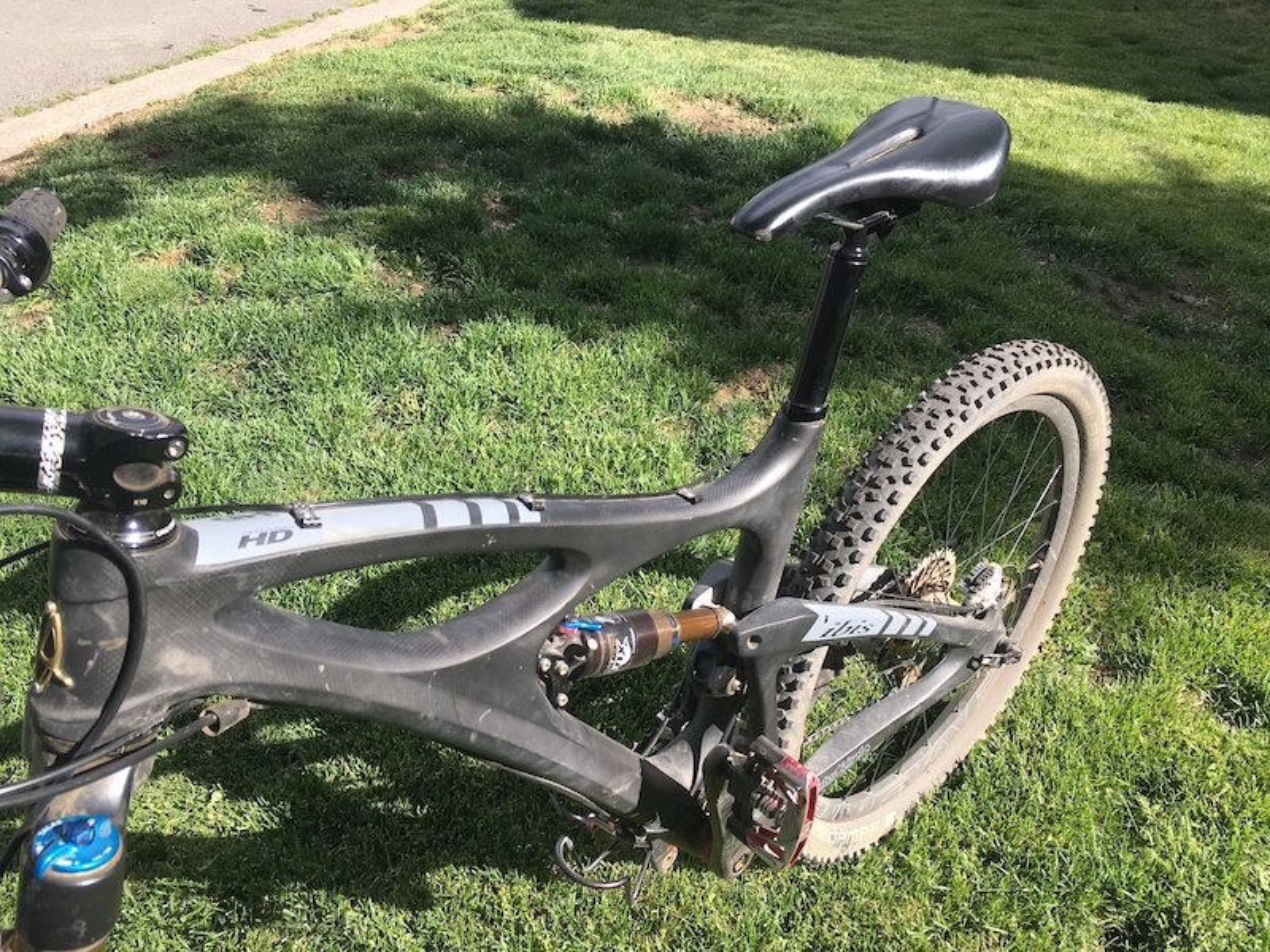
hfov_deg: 61.7
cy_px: 476
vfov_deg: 48.2
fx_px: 1064
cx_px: 635
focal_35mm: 29
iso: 25
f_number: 2.2
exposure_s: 1/610
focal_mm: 4.15
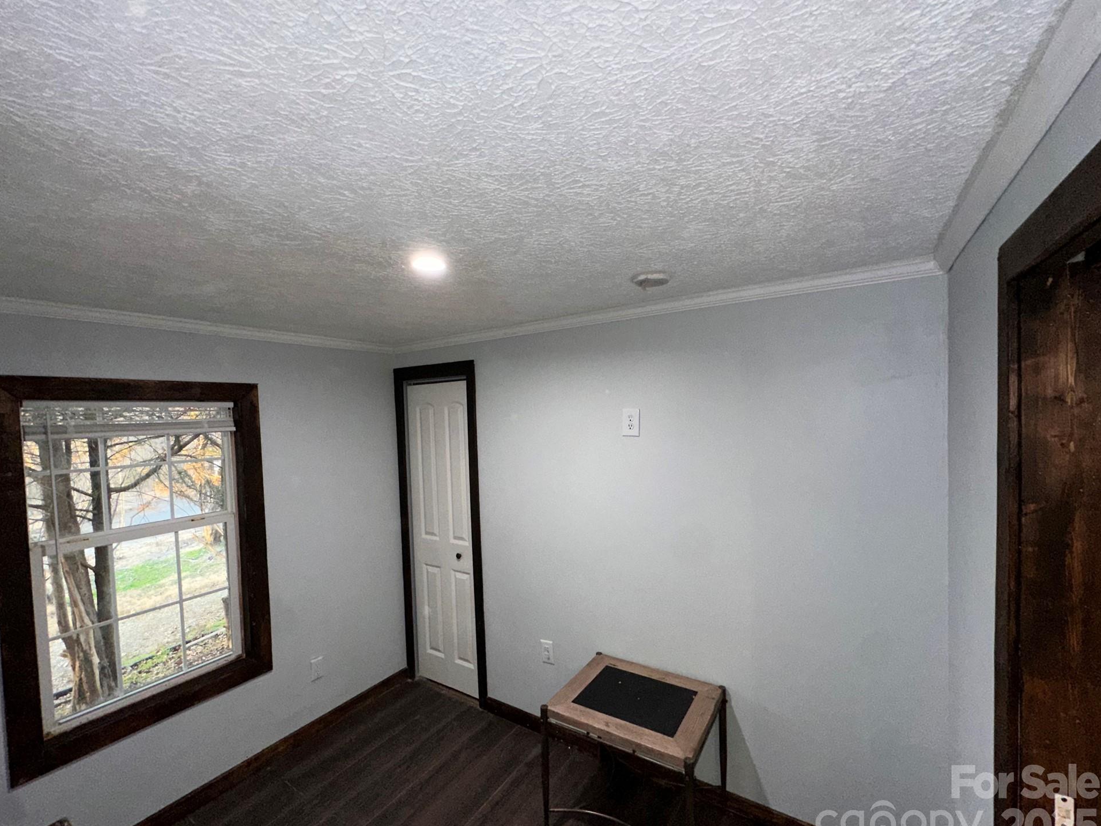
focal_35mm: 15
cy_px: 431
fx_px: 477
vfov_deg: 81.7
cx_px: 551
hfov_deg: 98.2
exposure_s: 1/60
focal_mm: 2.22
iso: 160
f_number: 2.2
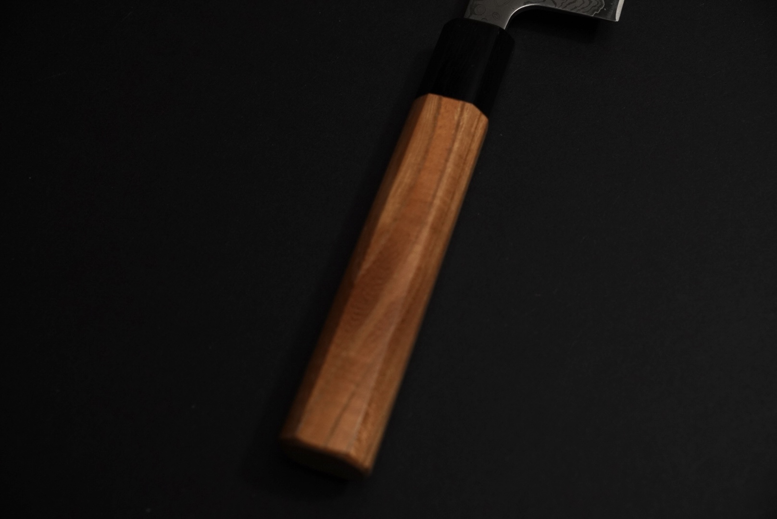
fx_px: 1144
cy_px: 260
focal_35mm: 53
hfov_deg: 37.5
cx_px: 388
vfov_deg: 25.6
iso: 1000
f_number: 5
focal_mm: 35.3
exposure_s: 1/160
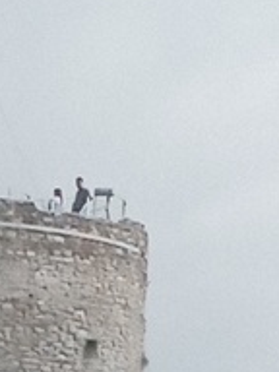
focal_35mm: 100
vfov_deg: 17.3
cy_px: 595
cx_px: -43
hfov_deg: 14.4
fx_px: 1075
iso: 118
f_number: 2
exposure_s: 1/2024
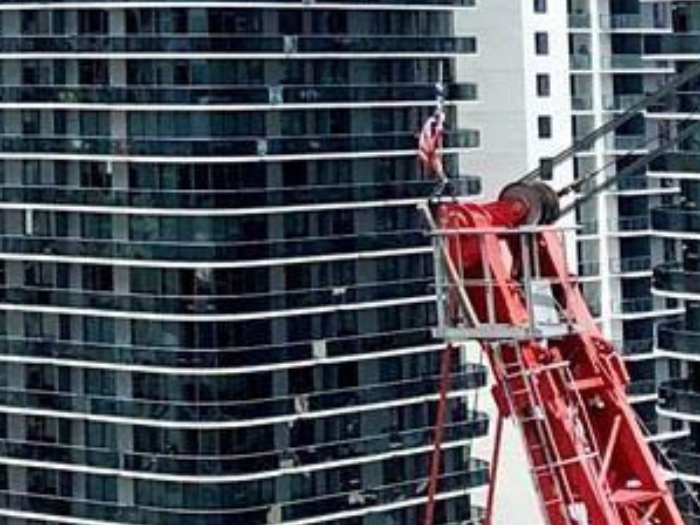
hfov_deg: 12.9
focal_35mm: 150
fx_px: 3032
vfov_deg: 9.6
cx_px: -129
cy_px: -307
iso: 20
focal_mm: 4
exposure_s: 1/3040
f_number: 1.8
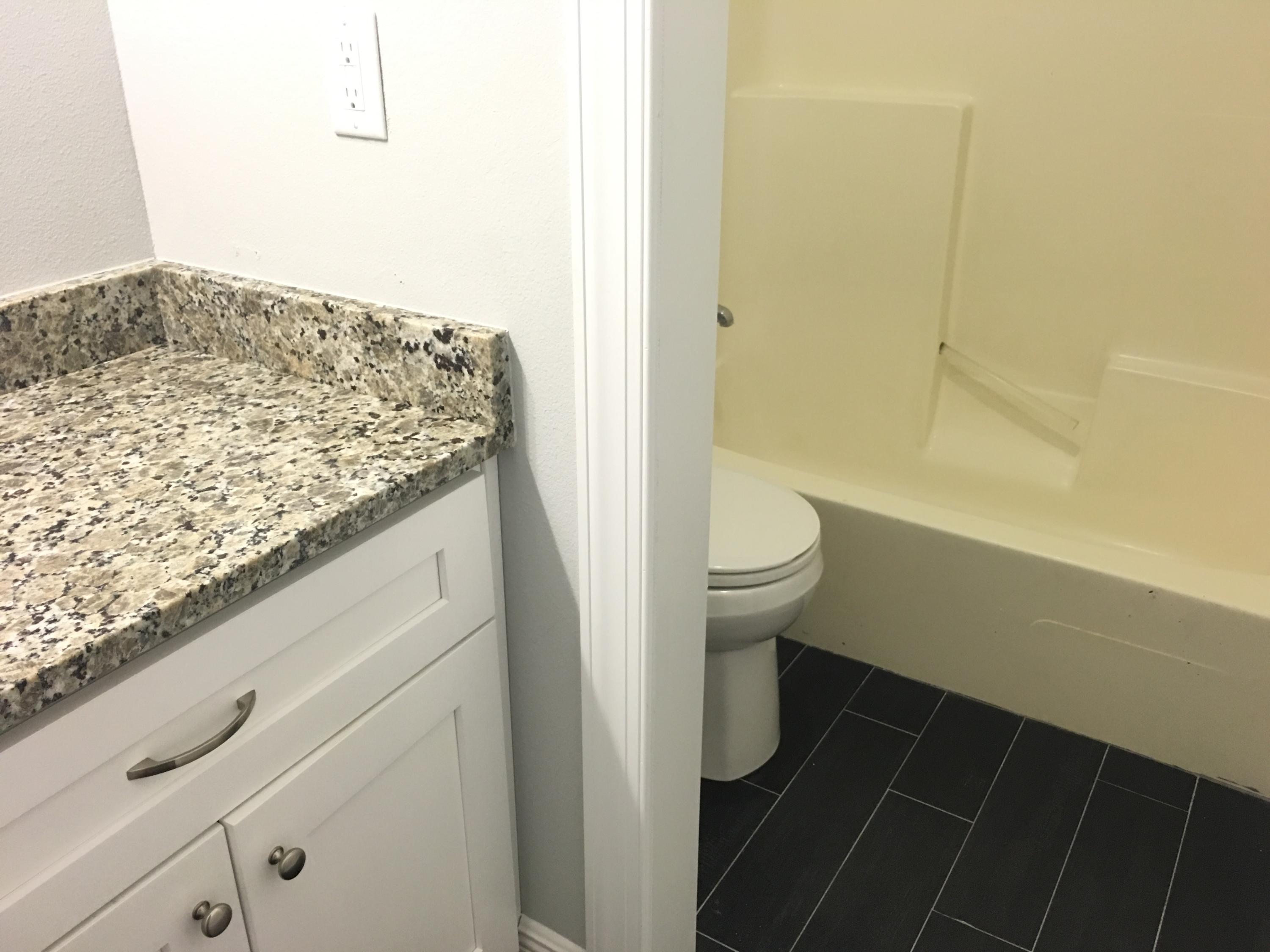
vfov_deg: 48.2
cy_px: 476
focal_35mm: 29
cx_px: 635
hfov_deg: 61.7
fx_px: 1064
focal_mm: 4.15
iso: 80
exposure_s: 1/15
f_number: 2.2
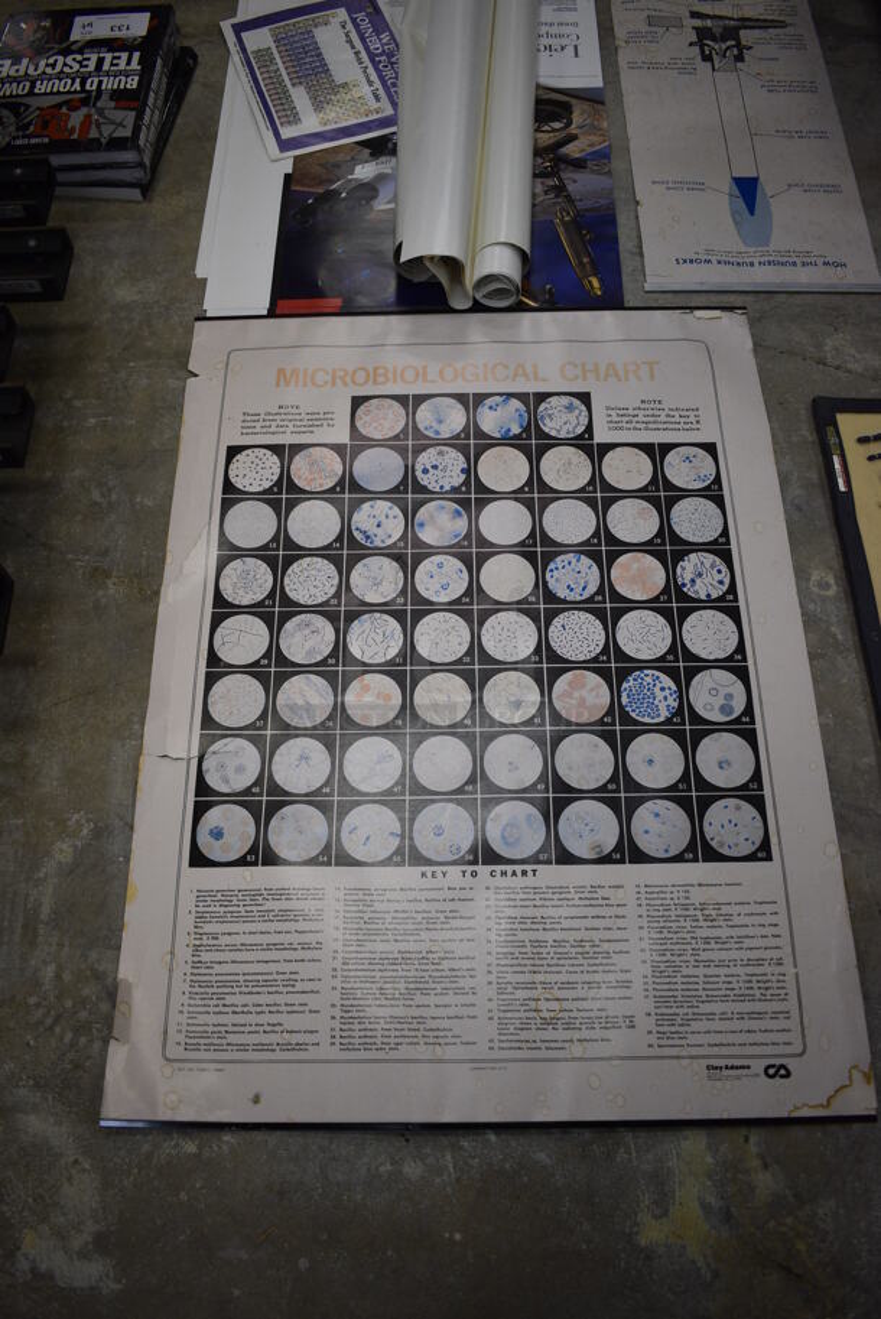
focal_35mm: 30
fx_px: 1099
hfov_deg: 43.7
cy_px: 660
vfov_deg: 61.9
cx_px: 440
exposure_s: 1/250
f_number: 3.5
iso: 800
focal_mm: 20
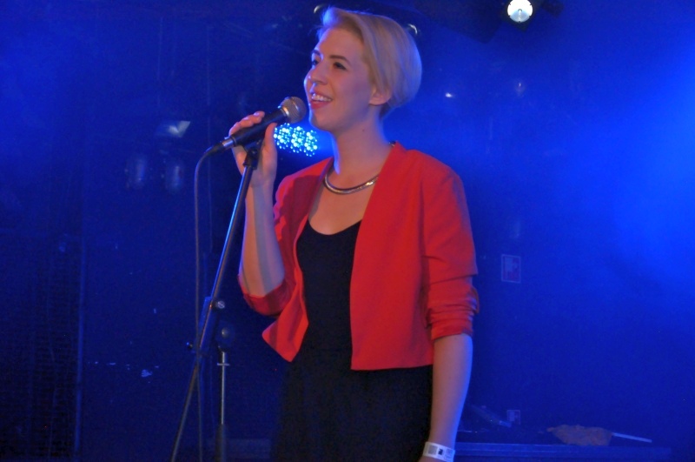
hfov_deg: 26.0
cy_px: 231
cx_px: 348
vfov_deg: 17.4
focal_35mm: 78
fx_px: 1504
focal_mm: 52
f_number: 5
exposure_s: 1/60
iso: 3200
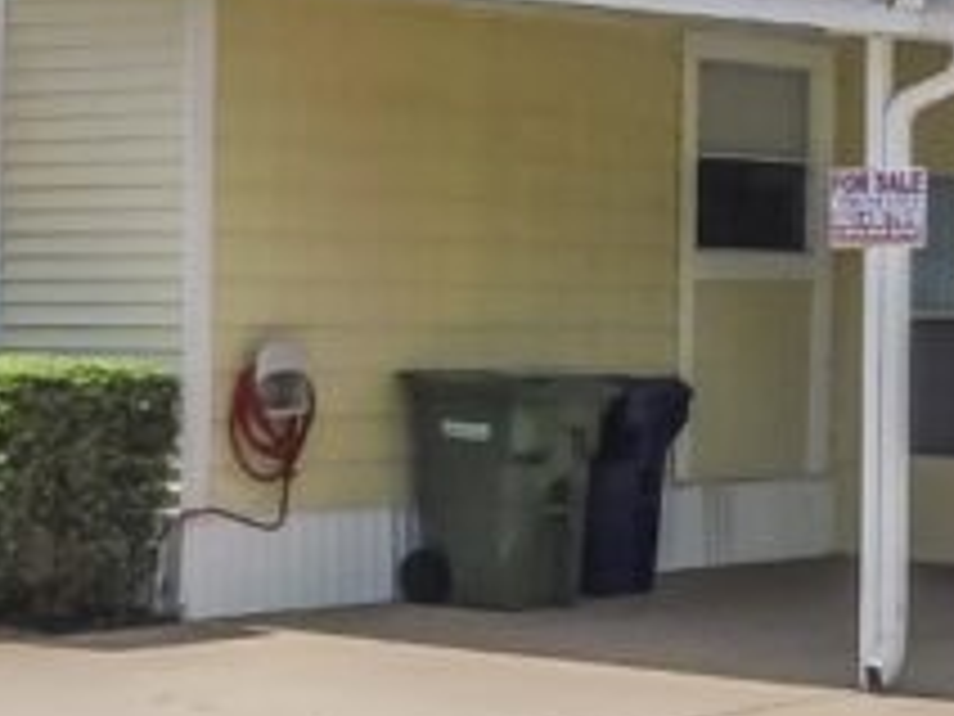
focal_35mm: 135
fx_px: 3721
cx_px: 1026
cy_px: 27
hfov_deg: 14.3
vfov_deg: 10.9
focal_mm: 4.9
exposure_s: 1/640
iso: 125
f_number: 6.4
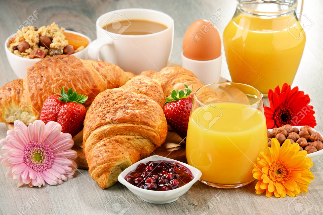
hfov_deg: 11.4
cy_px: 108
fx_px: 1615
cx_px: 162
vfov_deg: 7.6
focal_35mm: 180
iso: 100
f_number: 13
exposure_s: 1/125
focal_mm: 180
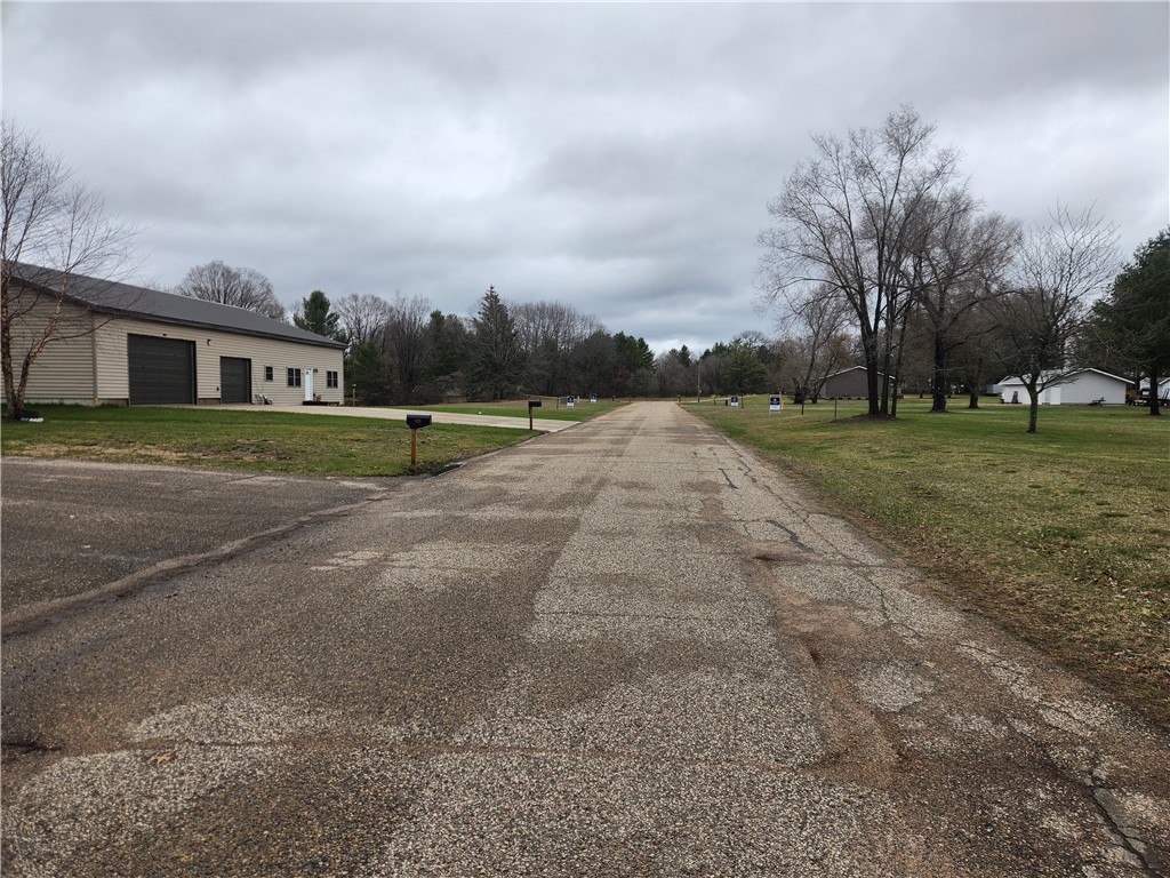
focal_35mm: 23
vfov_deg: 58.9
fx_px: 777
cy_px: 439
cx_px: 585
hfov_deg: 73.9
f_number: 1.8
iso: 20
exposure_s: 1/1215
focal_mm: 5.4
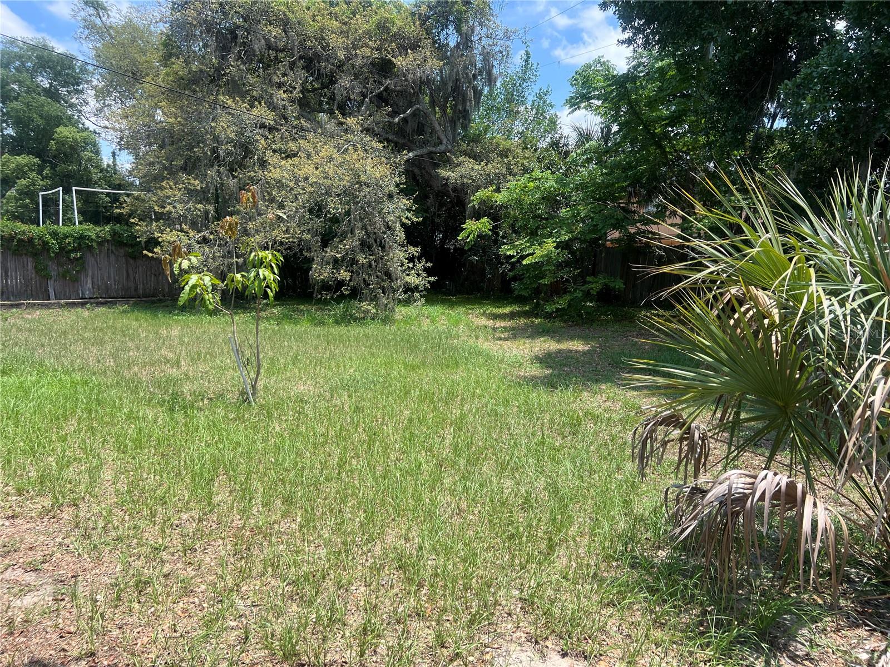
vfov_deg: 53.1
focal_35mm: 26
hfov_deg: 67.3
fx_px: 668
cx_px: 445
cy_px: 334
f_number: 1.5
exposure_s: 1/1377
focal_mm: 5.7
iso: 50
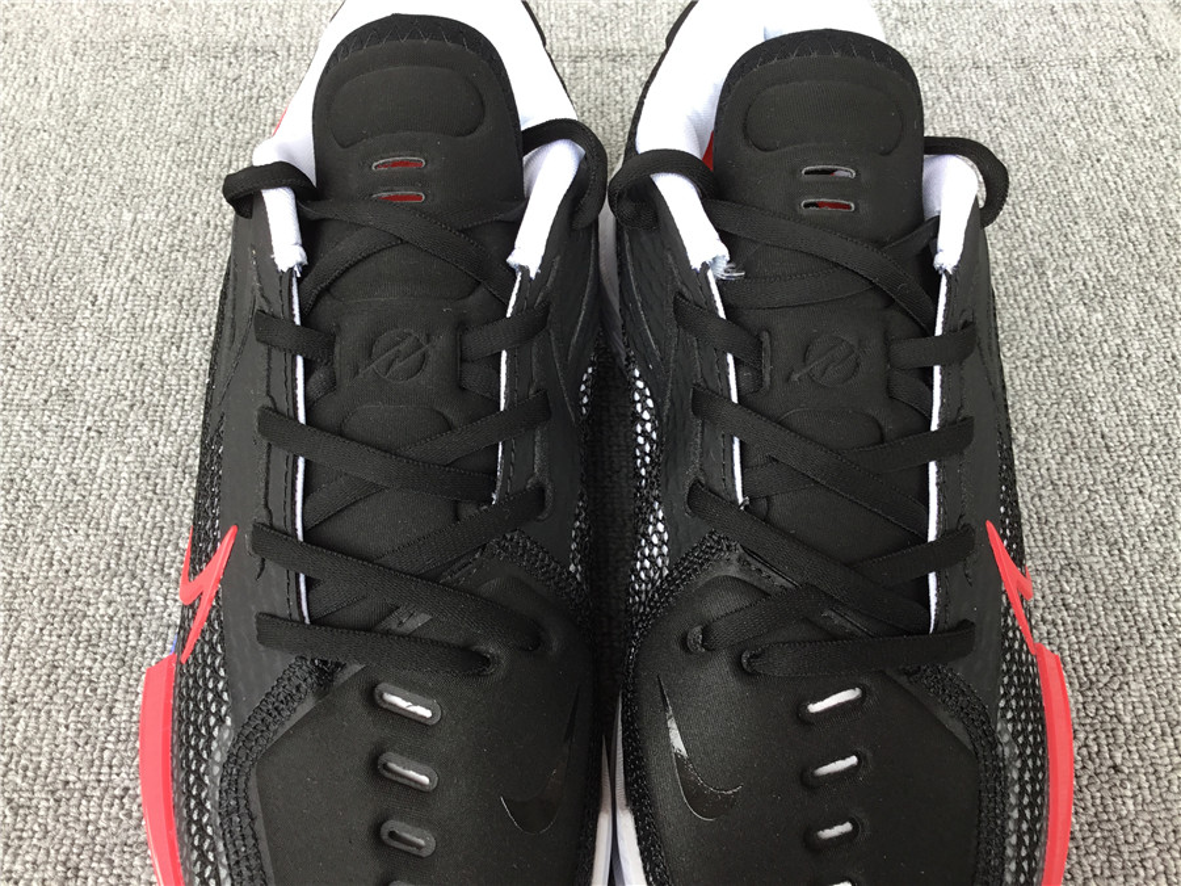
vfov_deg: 45.4
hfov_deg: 58.4
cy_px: 443
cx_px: 590
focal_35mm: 31
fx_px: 1058
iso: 25
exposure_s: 1/50
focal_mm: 3.3
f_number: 2.4
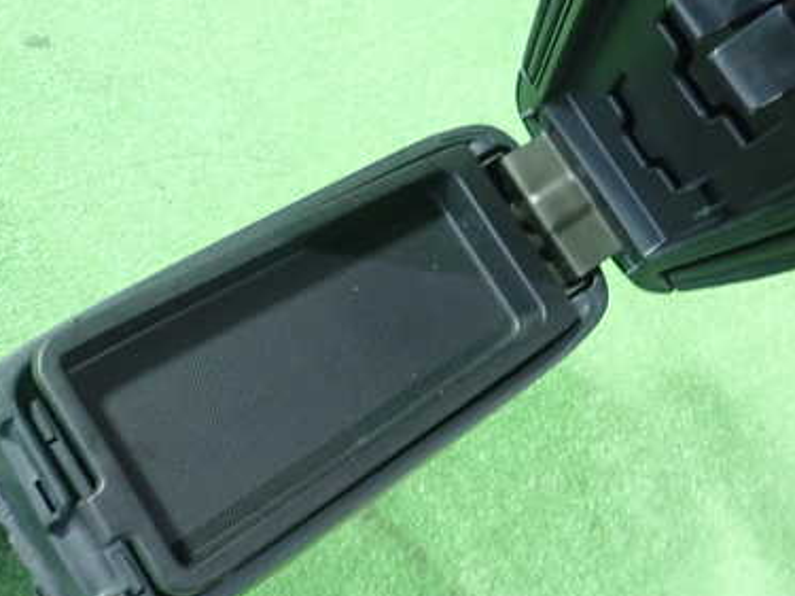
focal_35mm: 40
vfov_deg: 35.8
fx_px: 918
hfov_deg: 46.8
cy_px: 240
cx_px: 418
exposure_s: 1/30
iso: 640
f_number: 2
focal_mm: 4.5
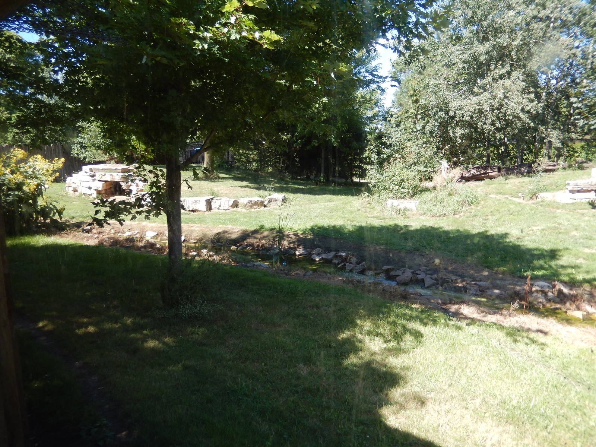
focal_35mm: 25
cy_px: 224
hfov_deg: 69.4
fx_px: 430
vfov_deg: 54.9
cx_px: 298
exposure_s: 1/250
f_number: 3.4
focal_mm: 4.5
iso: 125
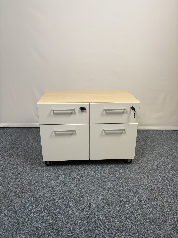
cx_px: 89
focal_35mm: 26
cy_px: 119
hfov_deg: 53.1
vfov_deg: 67.3
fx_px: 178
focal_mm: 5.96
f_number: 1.6
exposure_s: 1/121
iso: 100
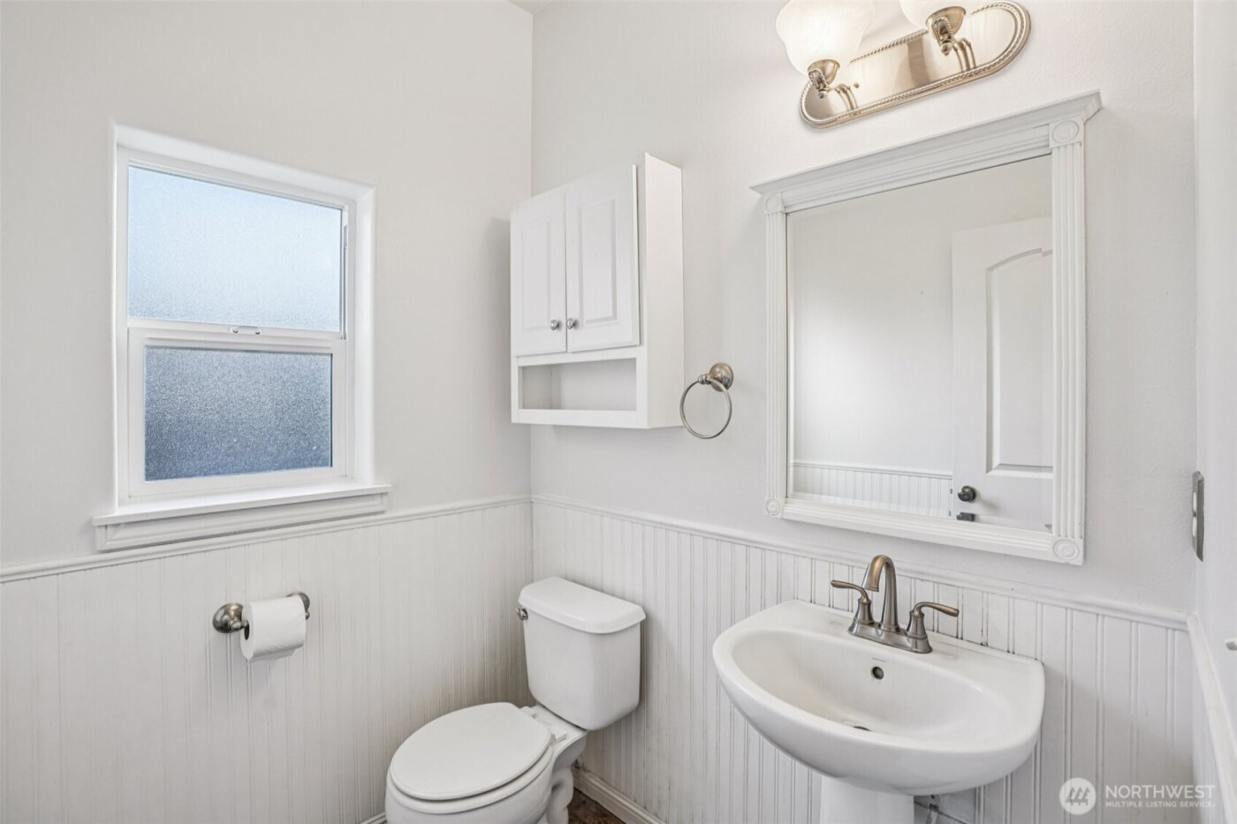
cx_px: 618
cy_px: 412
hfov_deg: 96.7
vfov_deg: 73.7
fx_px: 550
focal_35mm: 16
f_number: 8
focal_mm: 16
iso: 400
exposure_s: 1/30
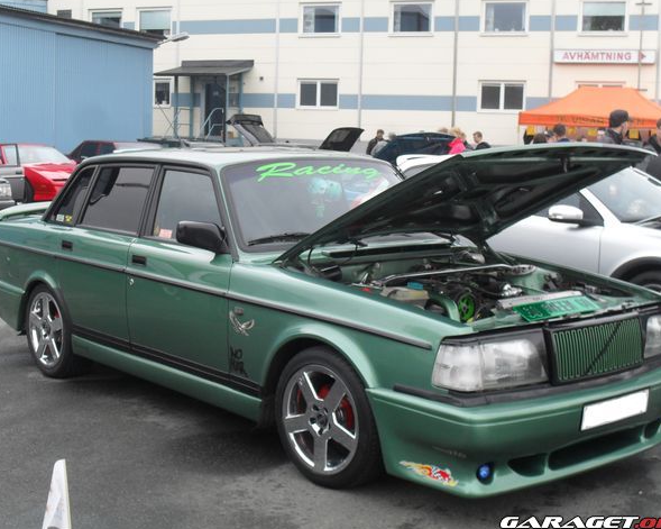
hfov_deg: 36.0
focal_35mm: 52
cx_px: 333
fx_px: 1017
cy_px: 264
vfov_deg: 29.1
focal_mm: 8.7
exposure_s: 1/180
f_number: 3.9
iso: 100
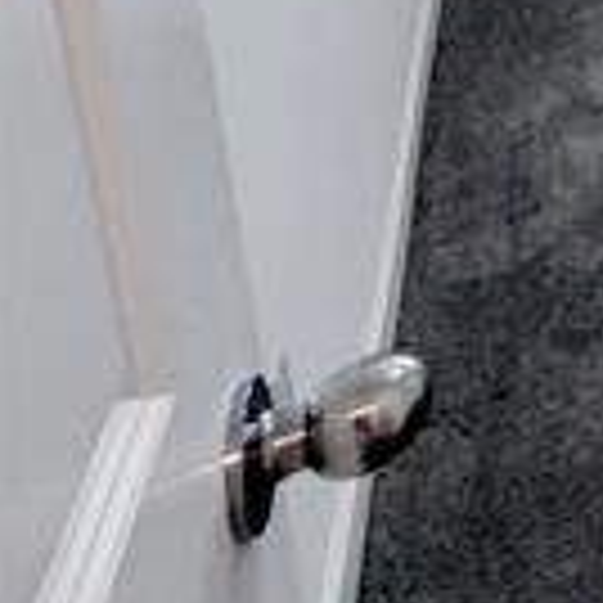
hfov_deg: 15.4
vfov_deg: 21.4
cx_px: 1436
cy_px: -423
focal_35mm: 59
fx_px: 1163
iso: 200
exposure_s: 1/120
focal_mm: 2.22
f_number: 2.2
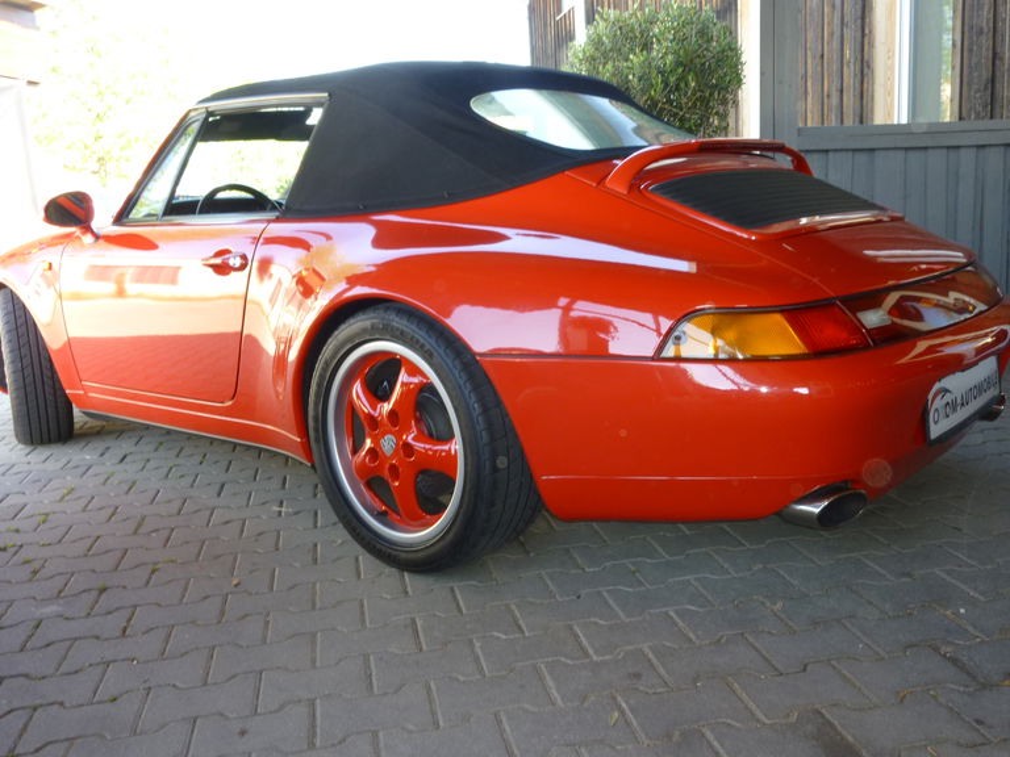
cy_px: 378
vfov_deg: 45.4
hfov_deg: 58.4
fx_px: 904
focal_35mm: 31
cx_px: 505
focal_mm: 5.5
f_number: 3.6
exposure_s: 1/30
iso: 100
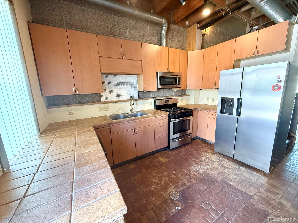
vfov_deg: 85.7
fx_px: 121
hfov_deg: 102.1
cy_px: 112
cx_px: 149
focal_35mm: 14
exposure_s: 1/60
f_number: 2.2
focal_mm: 2.22
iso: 500
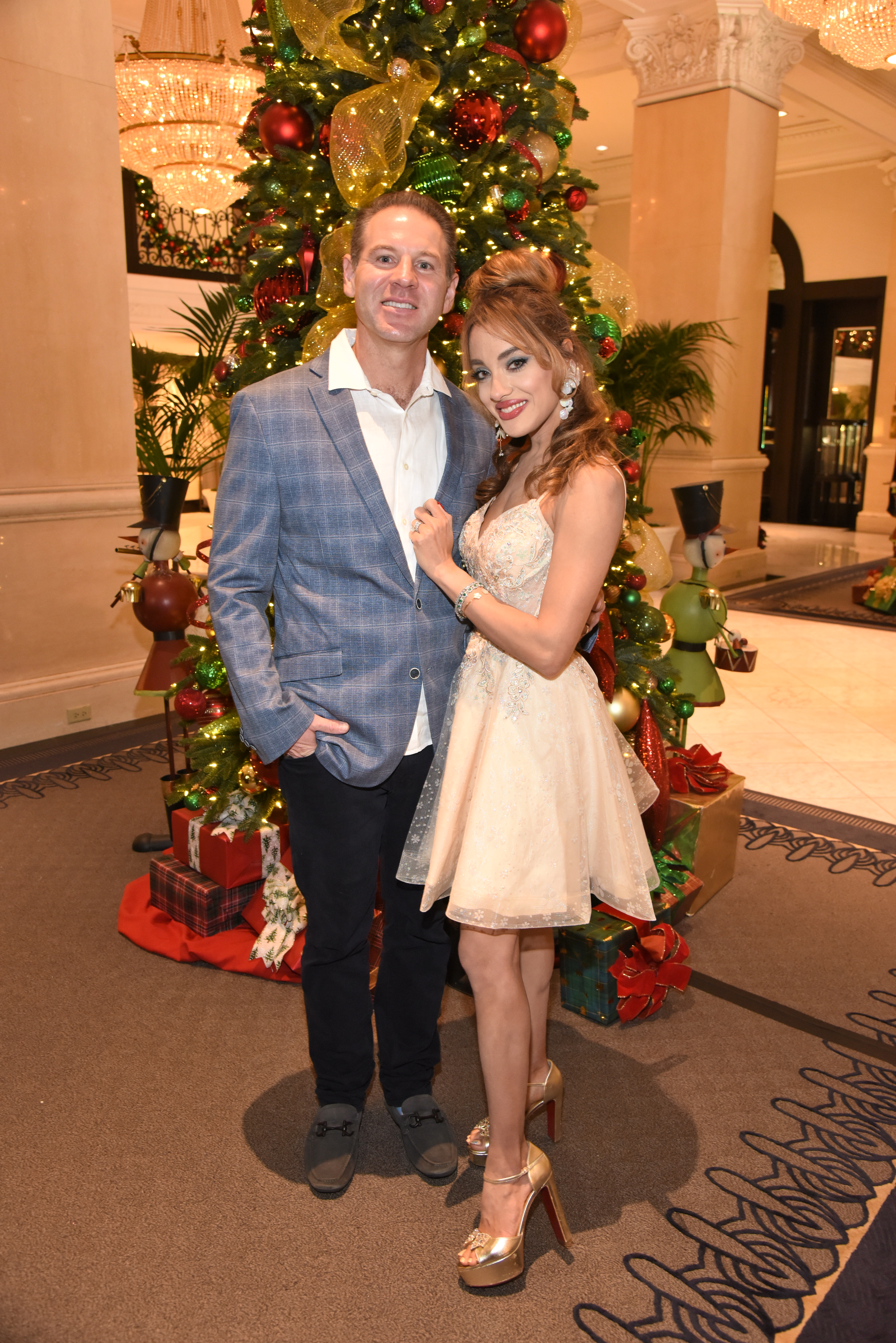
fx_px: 1119
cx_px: 448
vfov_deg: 61.9
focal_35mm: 30
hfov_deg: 43.6
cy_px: 672
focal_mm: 30
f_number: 5.6
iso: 2000
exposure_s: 1/30
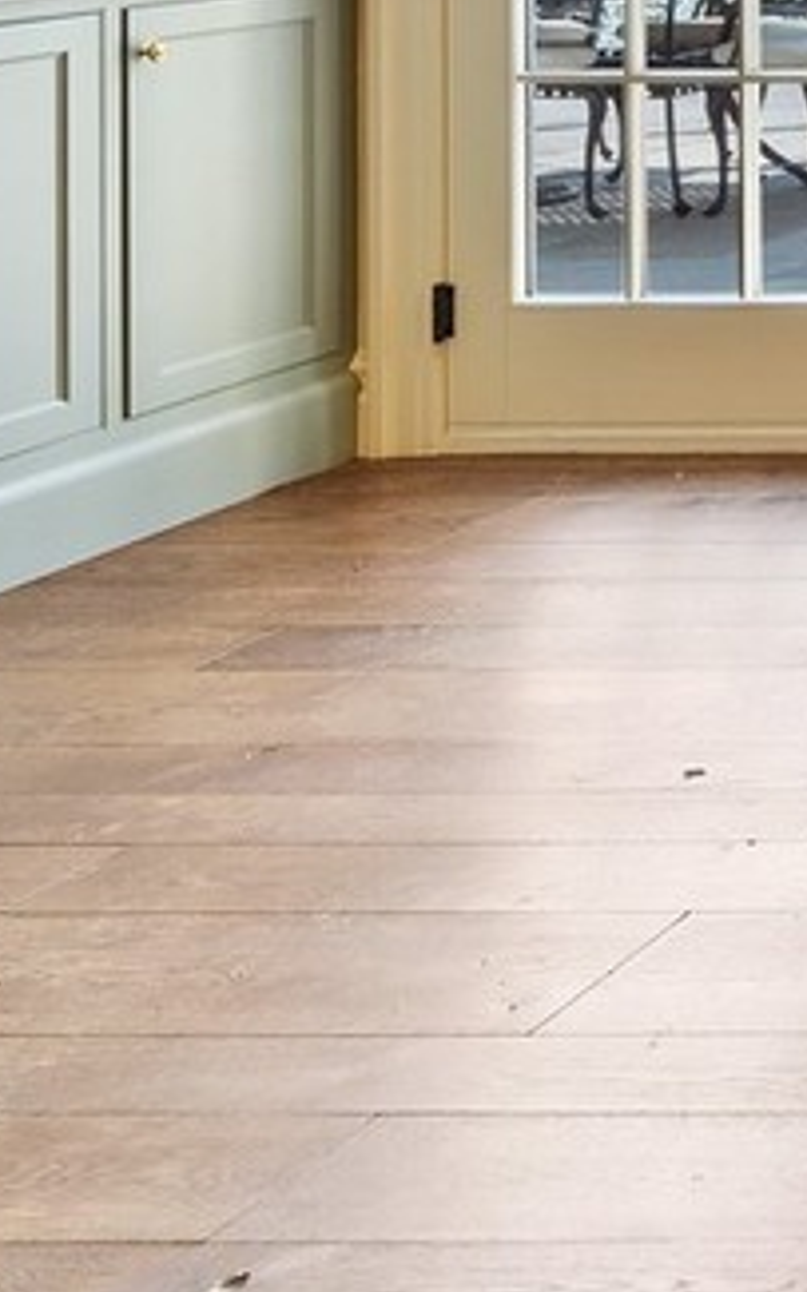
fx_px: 2148
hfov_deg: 12.3
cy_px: -274
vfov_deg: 28.8
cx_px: 2268
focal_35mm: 61
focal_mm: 12
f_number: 9
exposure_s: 1/2.5
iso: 100
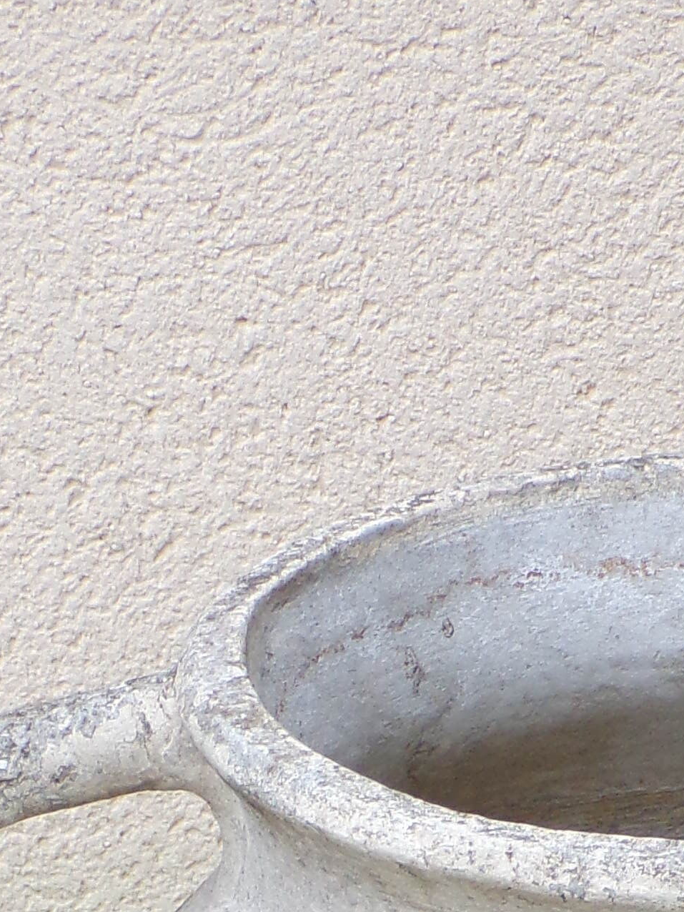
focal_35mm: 177
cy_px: 1176
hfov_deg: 8.3
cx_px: 762
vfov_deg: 10.9
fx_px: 4663
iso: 118
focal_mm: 8.7
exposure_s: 1/34
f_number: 3.5
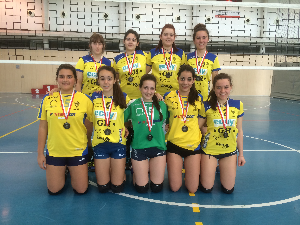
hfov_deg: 60.0
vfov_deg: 46.8
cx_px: 150
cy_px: 112
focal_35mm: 30
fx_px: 260
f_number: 2.2
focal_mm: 4.12
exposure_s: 1/40
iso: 50
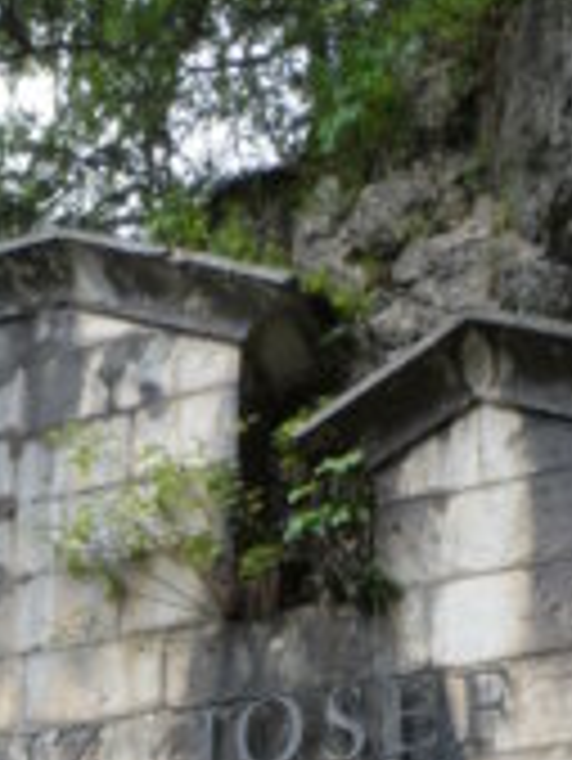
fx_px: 1540
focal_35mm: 70
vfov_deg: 24.1
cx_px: -2
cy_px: 1003
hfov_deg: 20.4
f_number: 3.2
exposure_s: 1/45
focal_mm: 4
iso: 80
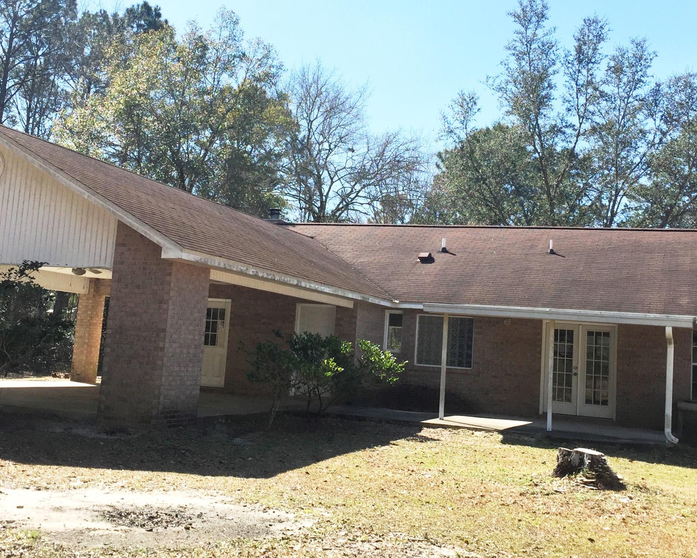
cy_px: 229
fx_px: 928
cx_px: 342
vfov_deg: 33.4
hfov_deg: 41.1
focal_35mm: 45
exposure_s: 1/1721
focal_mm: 4.15
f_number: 2.2
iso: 32
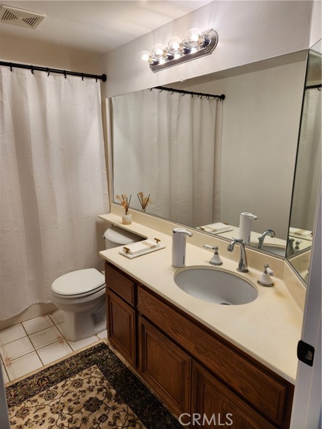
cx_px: 161
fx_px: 285
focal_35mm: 23
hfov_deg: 58.9
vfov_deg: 73.9
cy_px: 214
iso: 64
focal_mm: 5.4
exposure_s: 1/120
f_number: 1.8
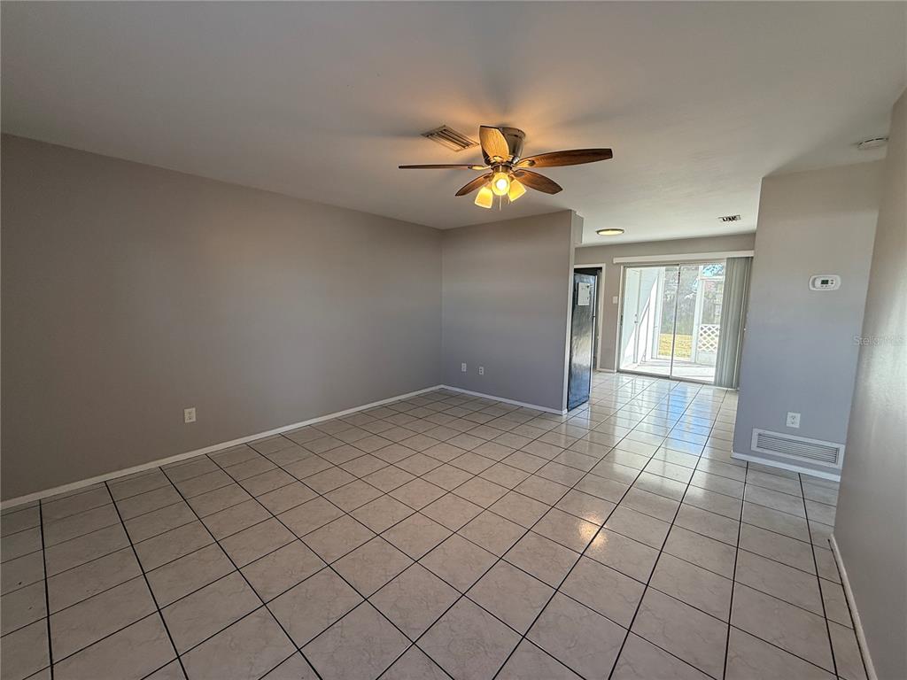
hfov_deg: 102.1
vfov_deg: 85.7
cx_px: 454
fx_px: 367
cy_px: 340
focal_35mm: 14
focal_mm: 2.22
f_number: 2.2
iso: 100
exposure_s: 1/120
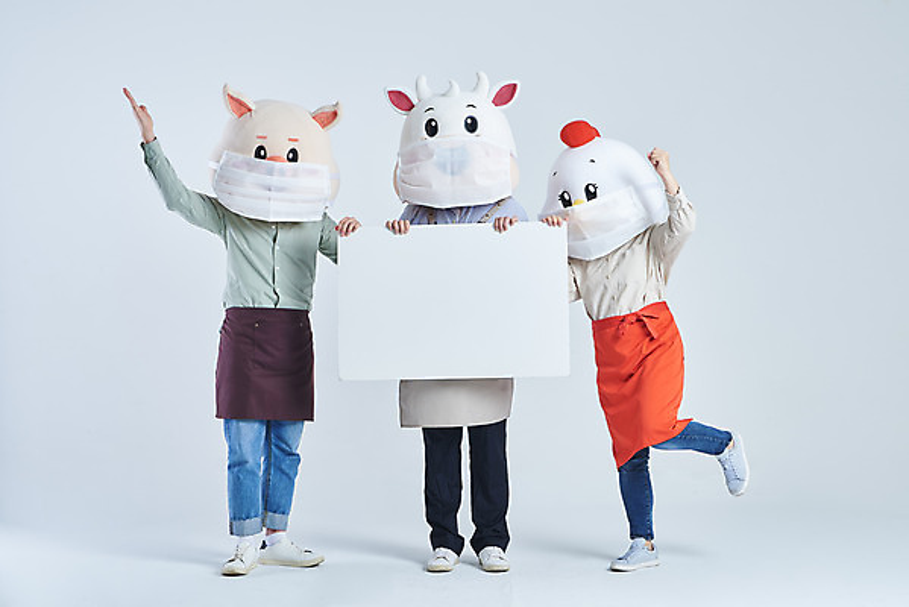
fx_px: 1263
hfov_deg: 39.6
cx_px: 454
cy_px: 304
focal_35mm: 50
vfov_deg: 27.0
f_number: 14
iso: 100
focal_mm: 50
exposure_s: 1/125
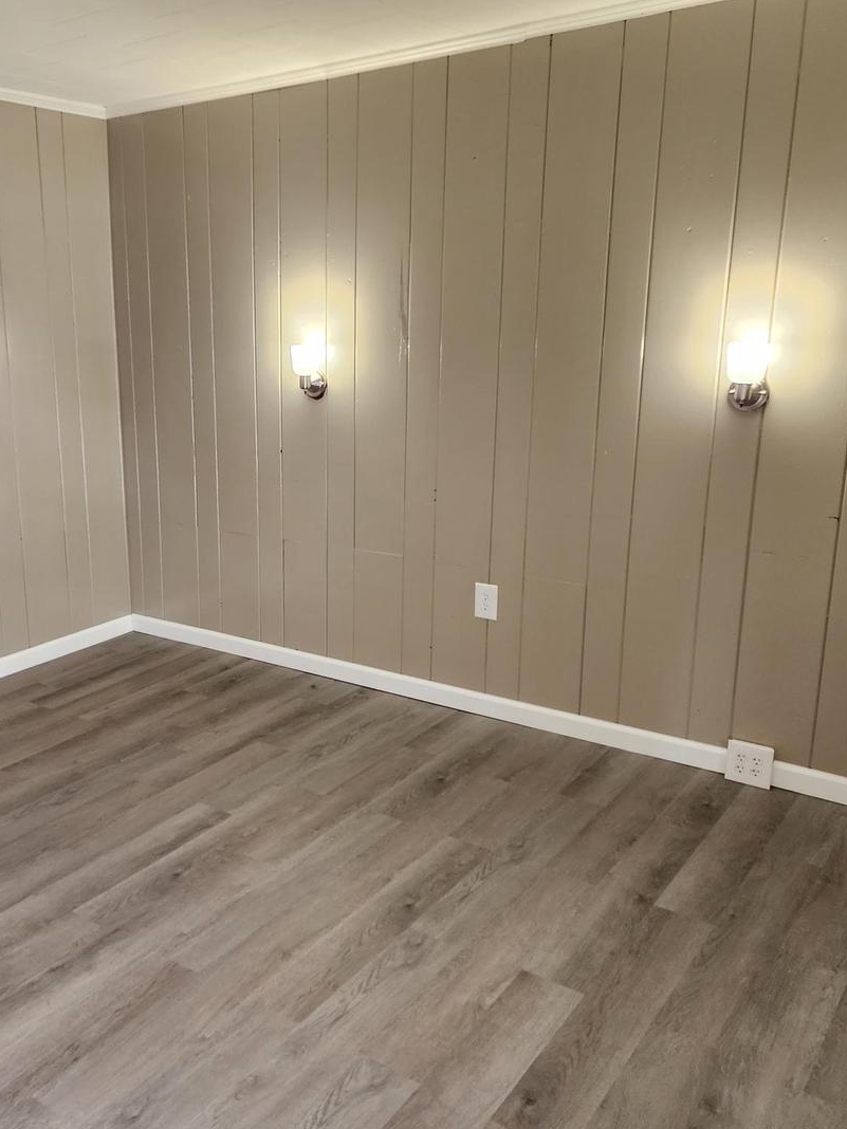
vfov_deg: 58.4
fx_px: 1011
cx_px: 301
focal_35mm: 31
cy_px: 560
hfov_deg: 44.9
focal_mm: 6.4
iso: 320
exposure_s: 1/120
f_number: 1.8
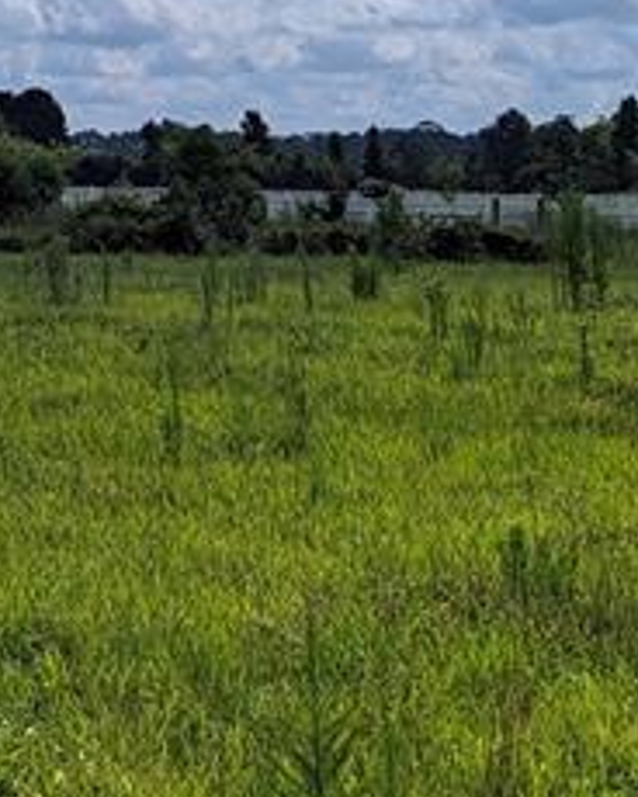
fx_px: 2455
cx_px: 135
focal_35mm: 104
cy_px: 211
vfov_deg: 18.4
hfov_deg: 14.7
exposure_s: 1/6289
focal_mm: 6.81
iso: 44
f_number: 1.85
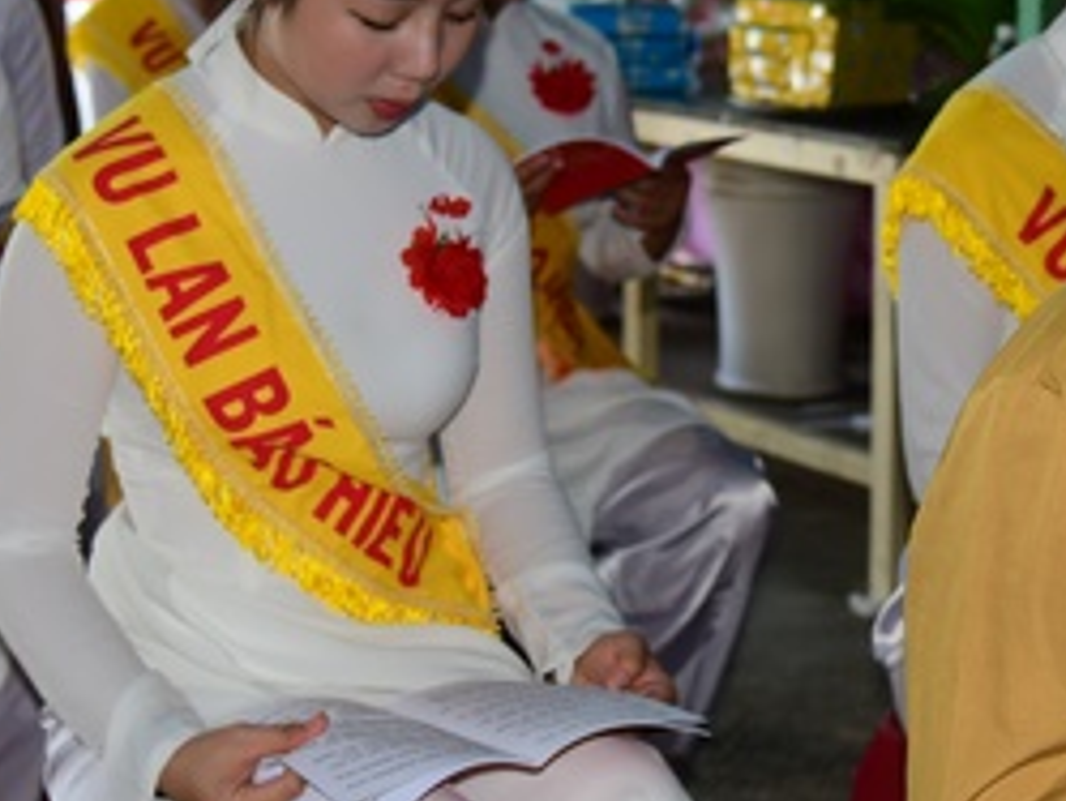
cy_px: 201
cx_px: 843
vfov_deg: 16.7
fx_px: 2711
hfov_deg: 22.0
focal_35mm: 88
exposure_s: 1/60
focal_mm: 35
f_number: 4
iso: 320
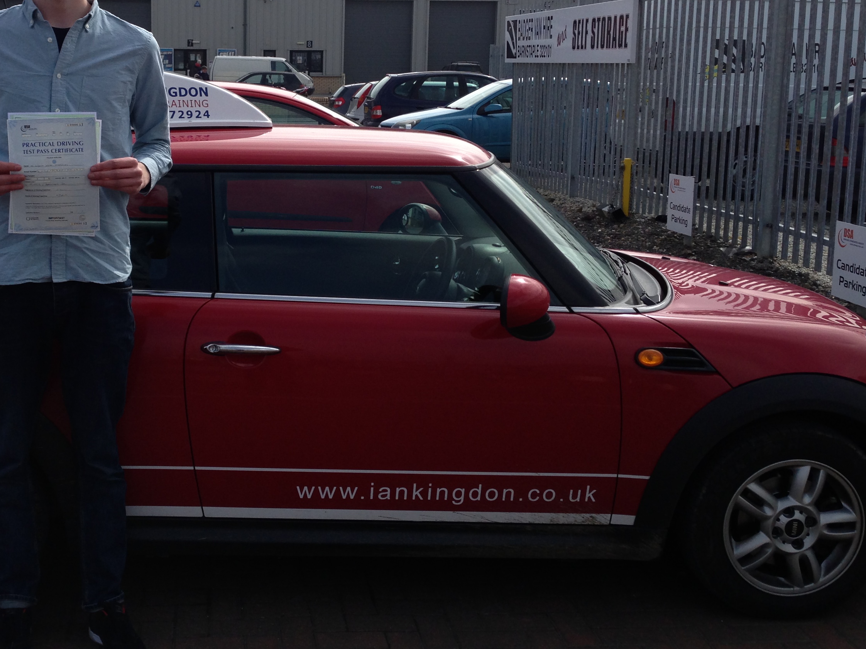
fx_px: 1201
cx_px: 269
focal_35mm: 48
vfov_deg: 30.1
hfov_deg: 39.1
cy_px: 234
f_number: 2.4
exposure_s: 1/1412
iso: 50
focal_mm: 4.13
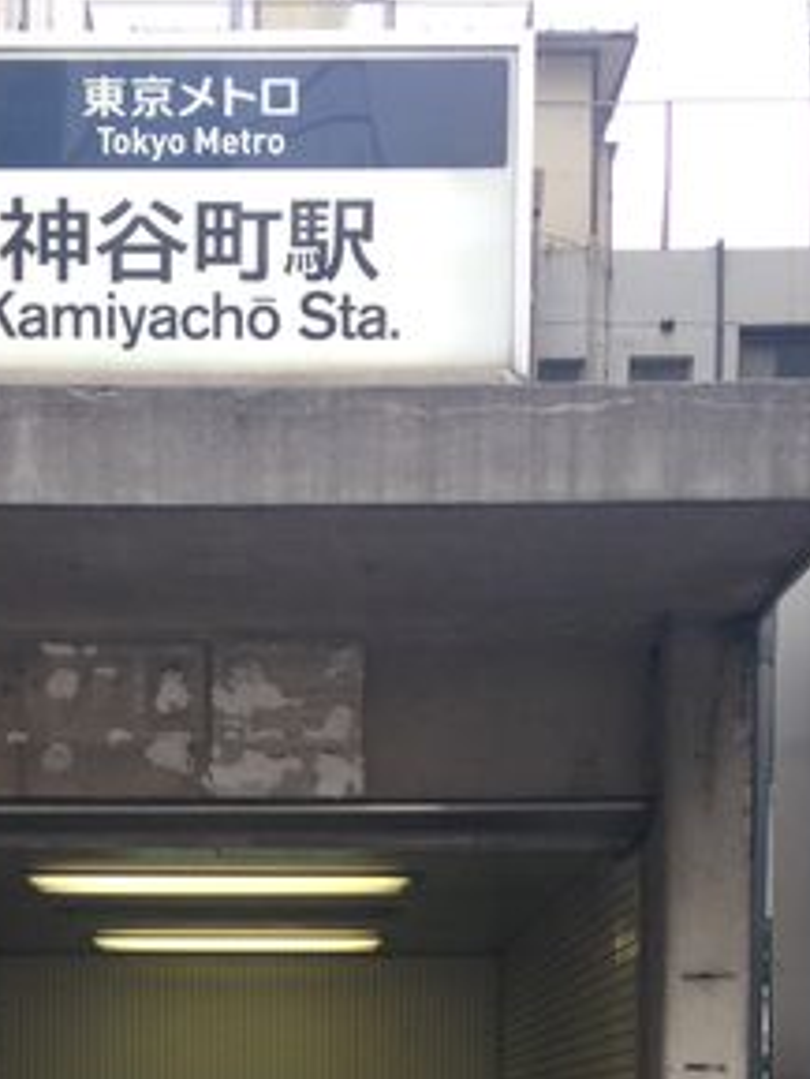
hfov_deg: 20.1
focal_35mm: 73
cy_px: 1116
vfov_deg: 25.2
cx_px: 246
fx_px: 2276
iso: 50
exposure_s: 1/120
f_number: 2.4
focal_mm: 4.12
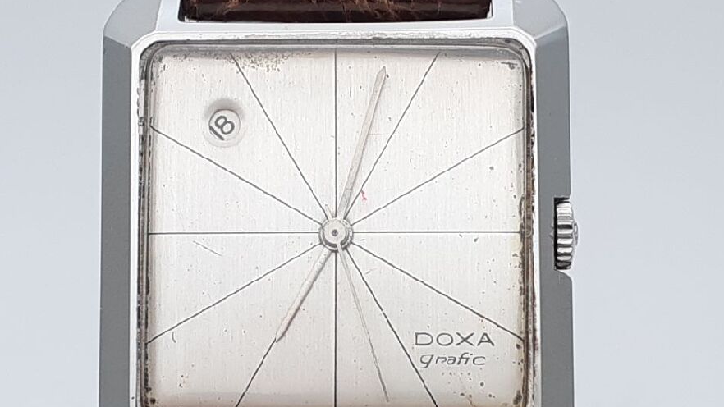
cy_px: 233
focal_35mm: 30
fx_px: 576
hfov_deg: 64.3
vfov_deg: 38.9
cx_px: 369
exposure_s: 1/268
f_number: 1.9
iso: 40
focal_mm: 3.6
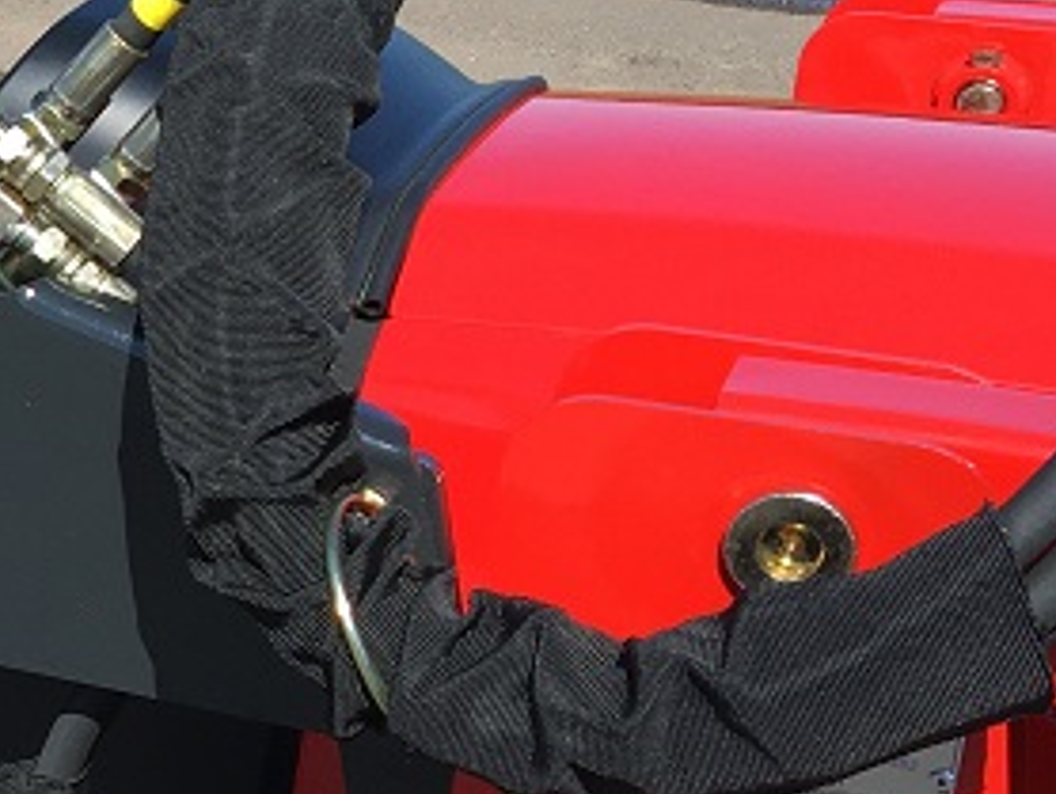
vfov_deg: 14.1
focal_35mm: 105
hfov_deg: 16.3
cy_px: 539
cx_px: -714
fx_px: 3206
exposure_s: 1/962
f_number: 2.2
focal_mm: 4.15
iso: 25
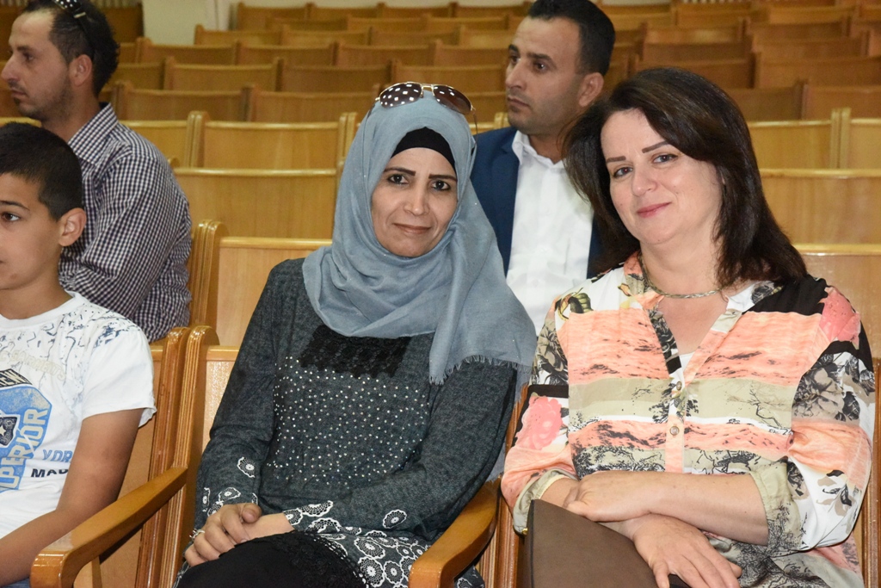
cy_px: 294
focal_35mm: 82
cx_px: 440
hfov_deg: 24.8
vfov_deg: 16.7
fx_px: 2007
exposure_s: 1/250
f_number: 11
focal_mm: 82
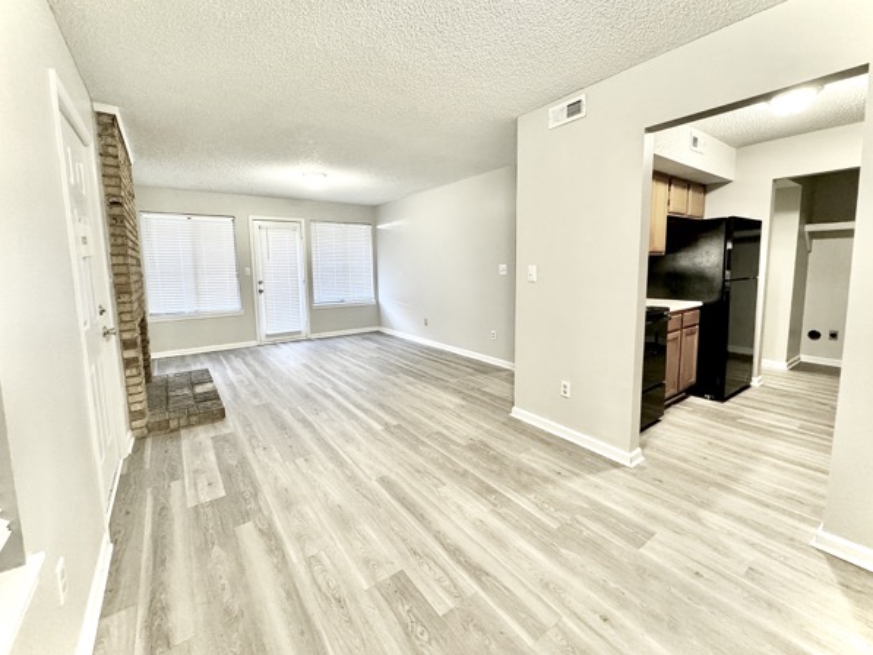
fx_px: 378
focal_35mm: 15
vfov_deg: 81.7
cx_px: 430
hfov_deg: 98.2
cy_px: 306
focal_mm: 2.22
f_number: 2.2
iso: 640
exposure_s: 1/60
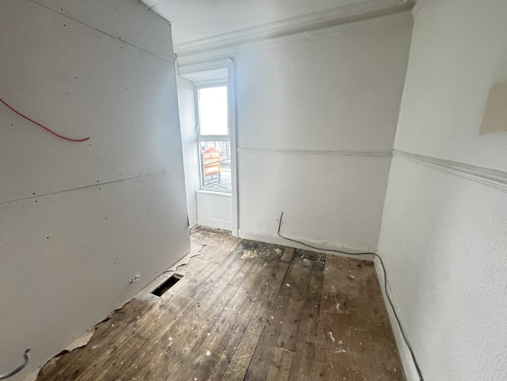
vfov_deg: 85.7
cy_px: 190
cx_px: 254
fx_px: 205
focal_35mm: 14
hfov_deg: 102.1
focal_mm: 2.22
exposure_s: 1/60
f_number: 2.2
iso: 800
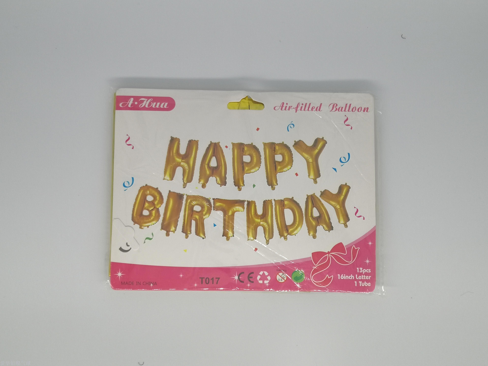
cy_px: 183
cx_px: 244
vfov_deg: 37.7
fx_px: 536
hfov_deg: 49.0
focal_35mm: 38
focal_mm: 3.95
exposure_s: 1/416
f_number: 1.6
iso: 50
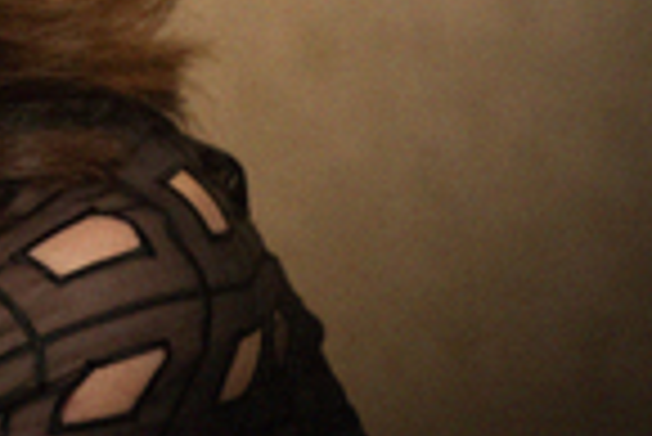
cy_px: -119
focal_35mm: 770
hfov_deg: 2.7
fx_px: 13959
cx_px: -436
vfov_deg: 1.8
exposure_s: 1/100
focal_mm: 200
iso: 3200
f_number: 3.5
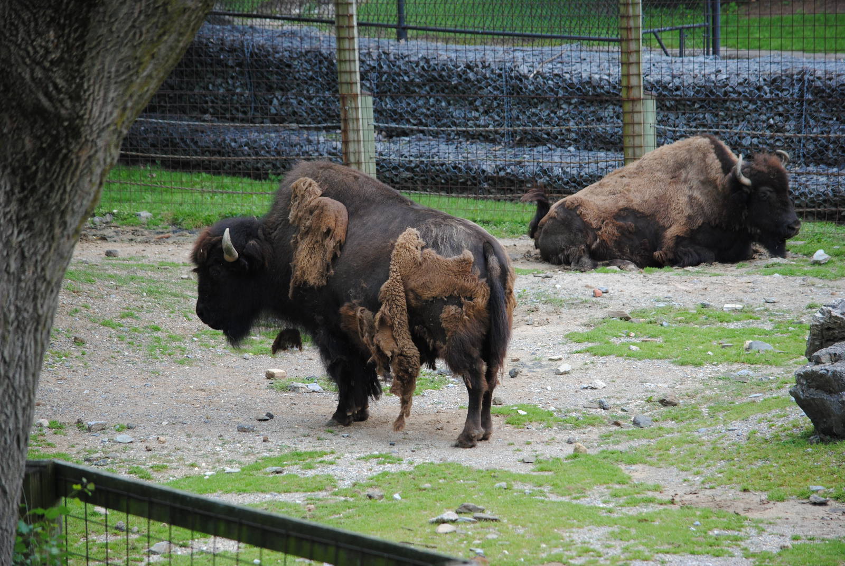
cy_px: 283
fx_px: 4759
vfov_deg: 6.8
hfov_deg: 10.1
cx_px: 422
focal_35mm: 202
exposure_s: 1/500
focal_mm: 135
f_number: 4.8
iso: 280
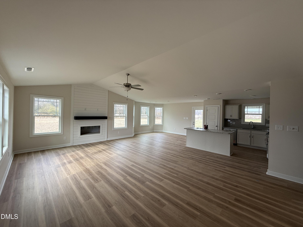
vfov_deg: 85.7
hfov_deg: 102.1
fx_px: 123
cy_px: 114
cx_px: 152
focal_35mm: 14
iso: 64
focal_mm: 2.22
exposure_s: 1/99
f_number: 2.2
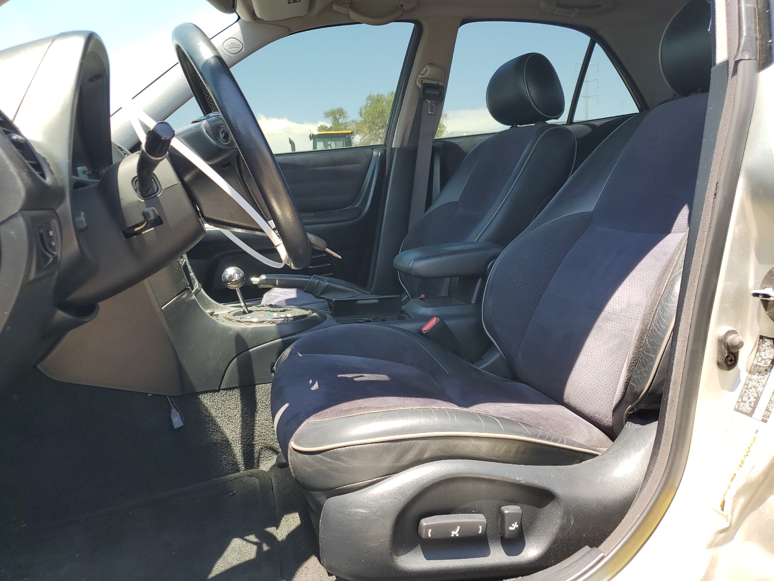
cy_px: 290
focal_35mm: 26
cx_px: 387
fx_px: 581
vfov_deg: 53.1
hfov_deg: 67.3
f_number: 1.5
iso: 50
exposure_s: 1/400
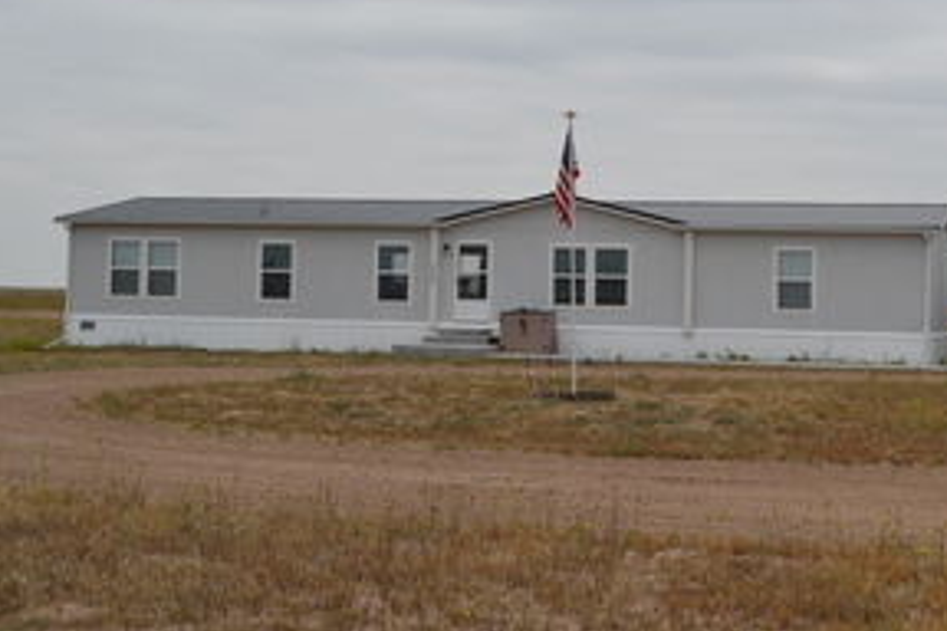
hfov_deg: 30.8
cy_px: 196
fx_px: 1683
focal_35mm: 64
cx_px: 733
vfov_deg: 21.1
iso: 100
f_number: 8
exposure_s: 1/250
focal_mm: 24
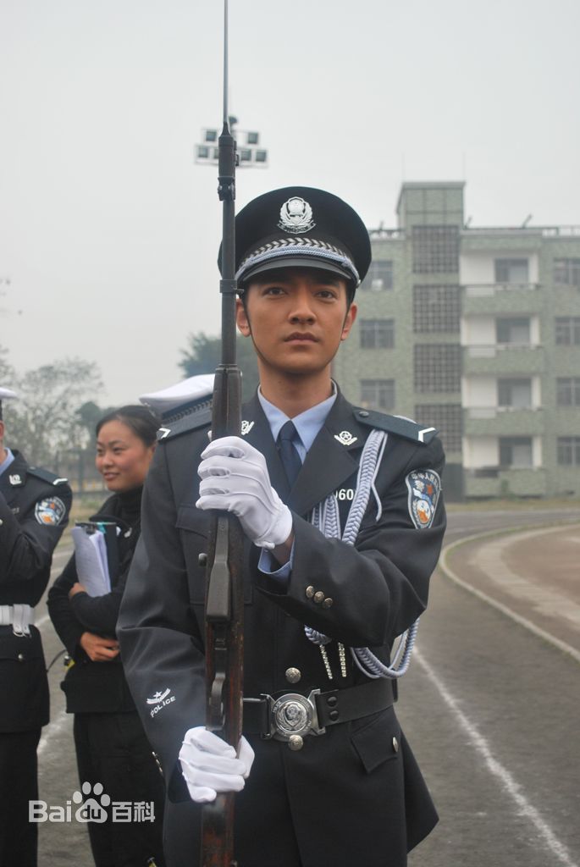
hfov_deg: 28.1
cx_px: 290
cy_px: 434
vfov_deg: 41.1
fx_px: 1157
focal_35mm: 48
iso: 200
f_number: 5
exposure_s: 1/100
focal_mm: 32
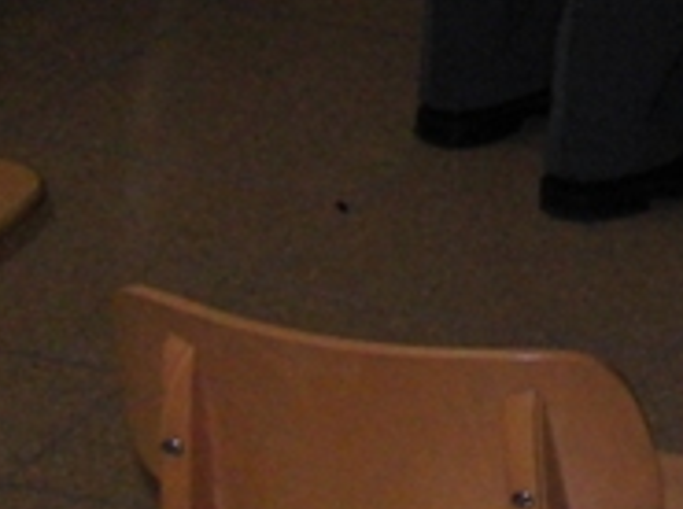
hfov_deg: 11.3
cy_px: -166
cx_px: 1447
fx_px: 3072
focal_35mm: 156
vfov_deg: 9.3
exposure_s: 1/60
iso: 400
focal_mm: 7.3
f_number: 2.7
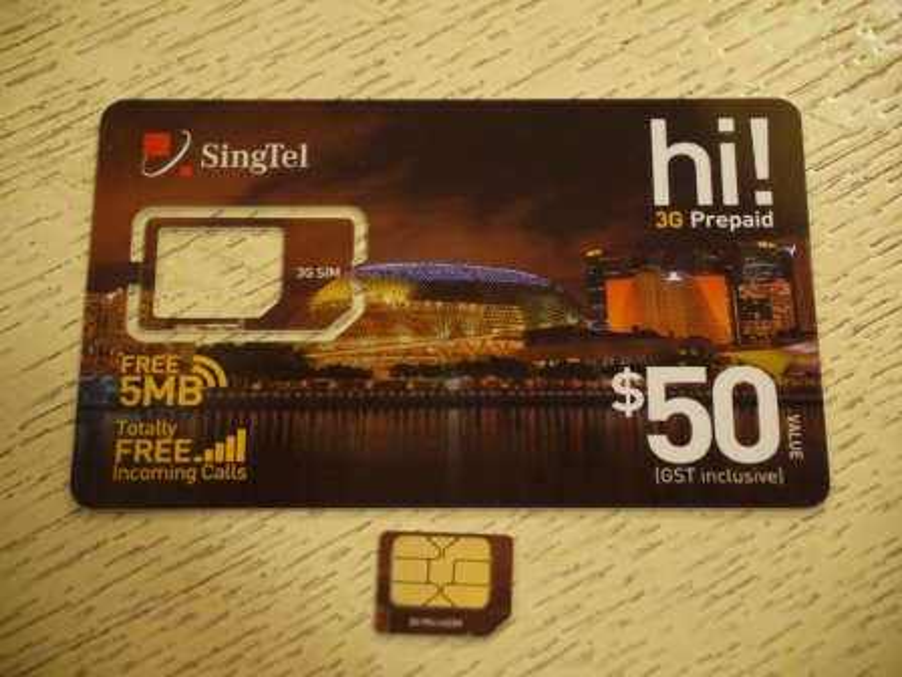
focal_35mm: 84
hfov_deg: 23.3
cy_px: 338
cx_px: 451
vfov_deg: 17.6
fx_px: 2189
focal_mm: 42
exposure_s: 1/40
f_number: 5.6
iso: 1600
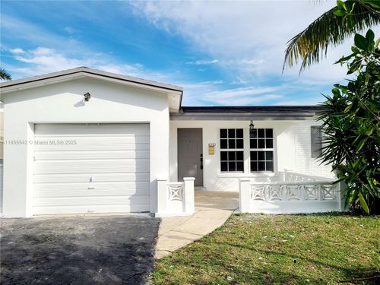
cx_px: 190
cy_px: 142
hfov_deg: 67.3
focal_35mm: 26
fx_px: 285
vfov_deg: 53.1
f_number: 1.8
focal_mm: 5.4
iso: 40
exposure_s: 1/5000
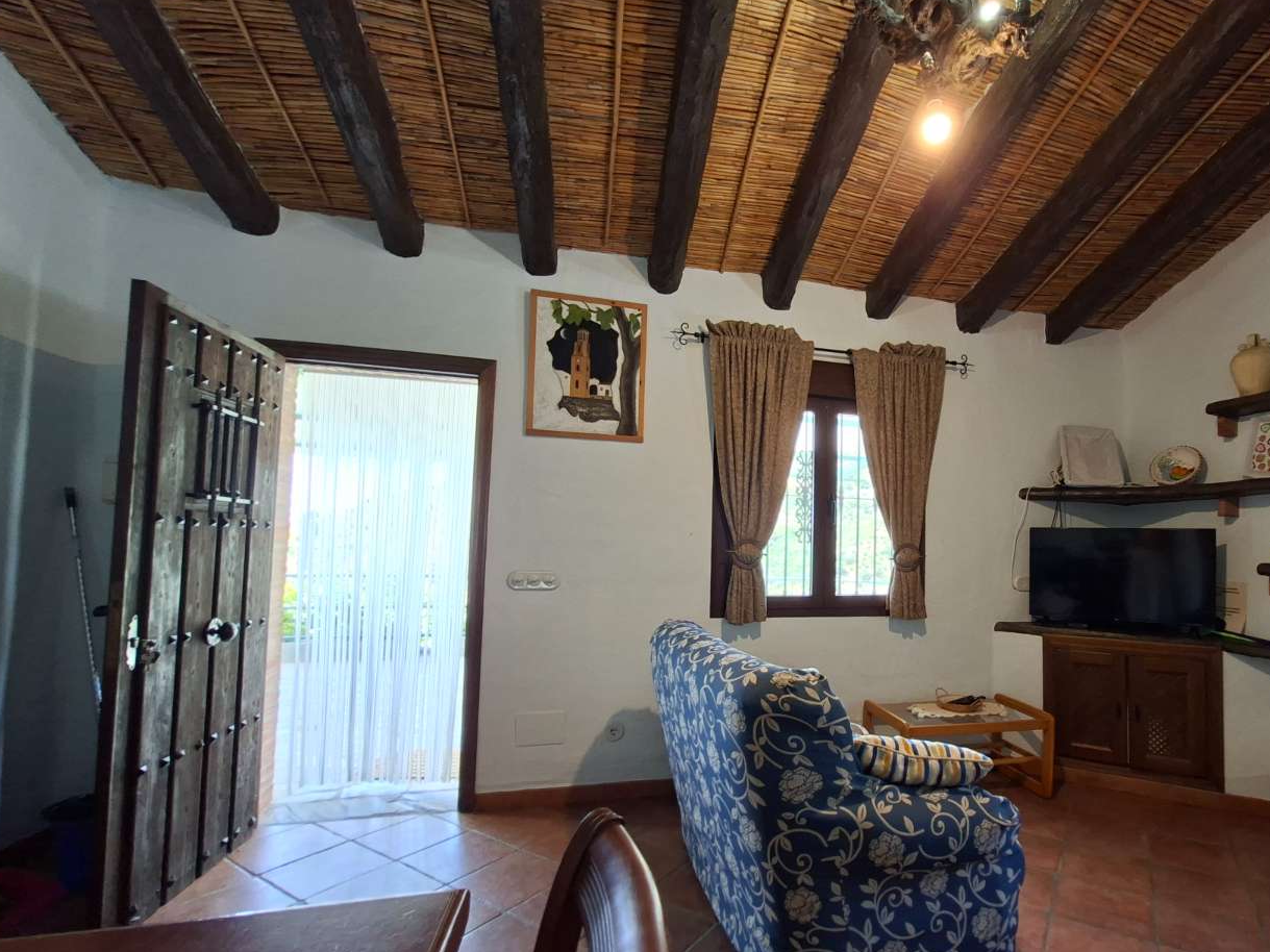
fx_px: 587
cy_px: 525
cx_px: 767
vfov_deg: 77.9
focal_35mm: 16
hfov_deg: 93.2
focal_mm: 1.74
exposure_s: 1/40
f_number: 2.2
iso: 160
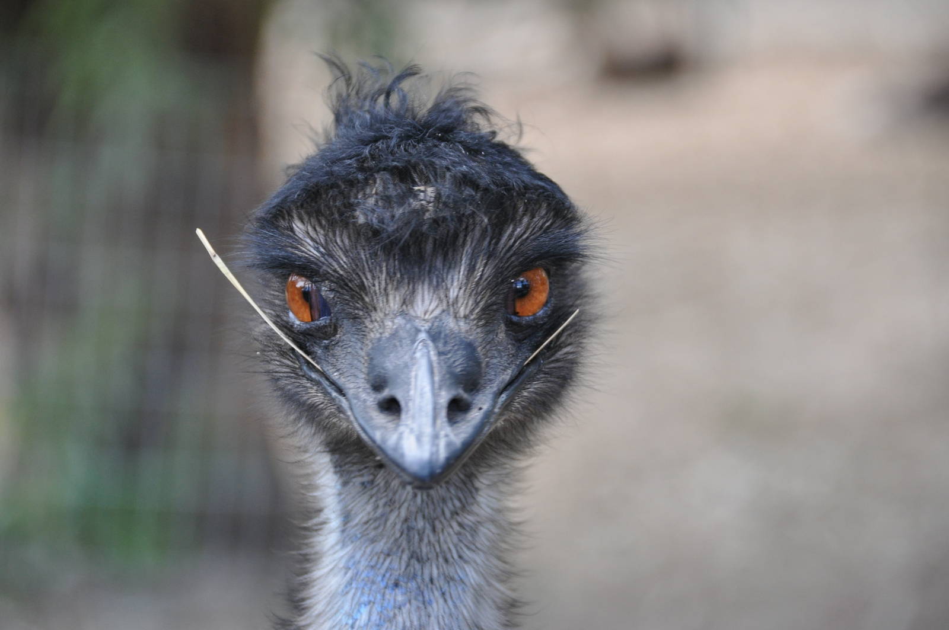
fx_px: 6122
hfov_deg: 8.9
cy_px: 315
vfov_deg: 5.9
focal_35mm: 232
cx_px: 474
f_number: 5.6
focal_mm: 155
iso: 800
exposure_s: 1/320
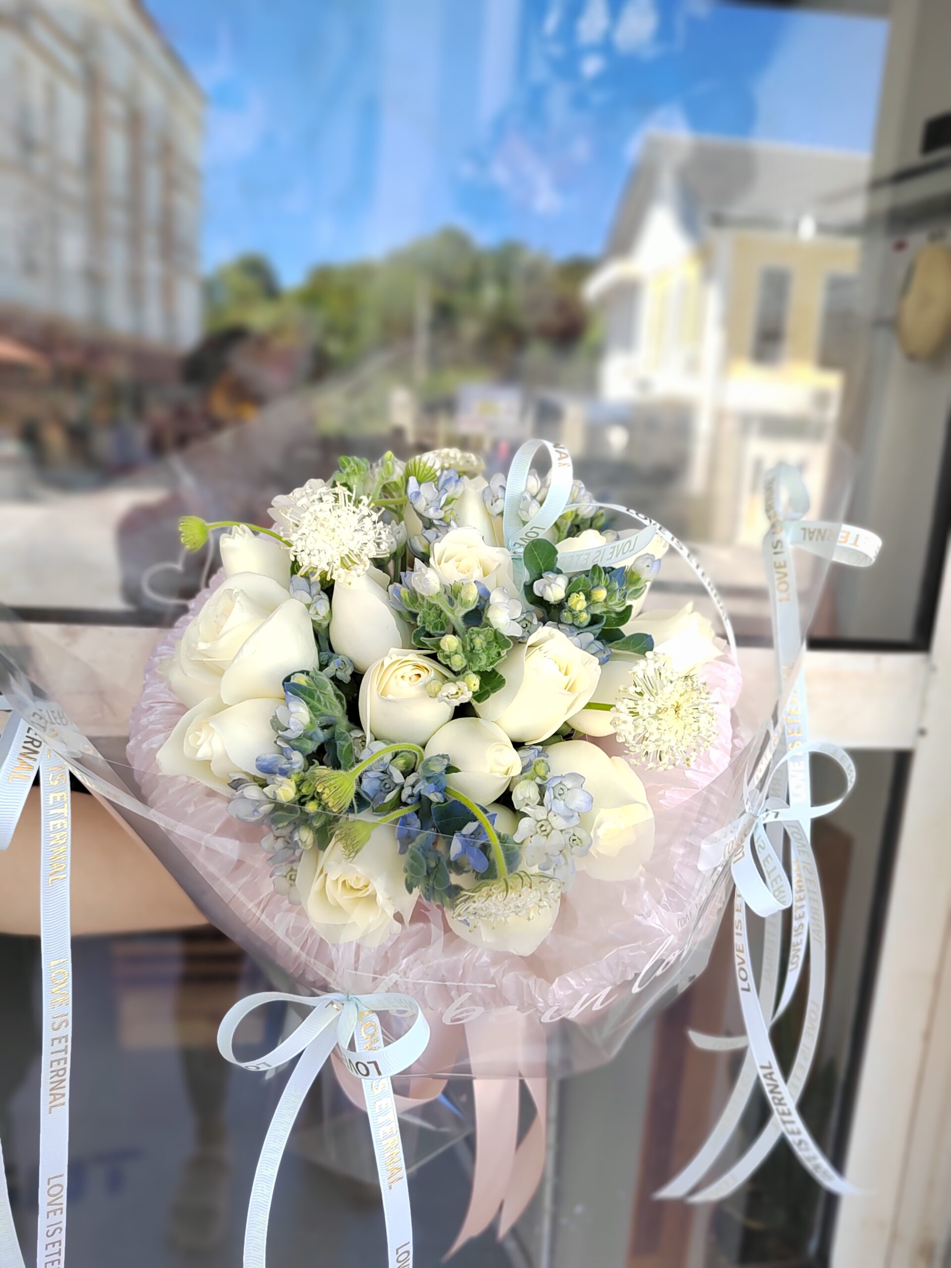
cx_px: 476
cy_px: 634
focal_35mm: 23
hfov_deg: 58.9
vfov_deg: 73.9
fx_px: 843
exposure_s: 1/100
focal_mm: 5.52
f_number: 4
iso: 259
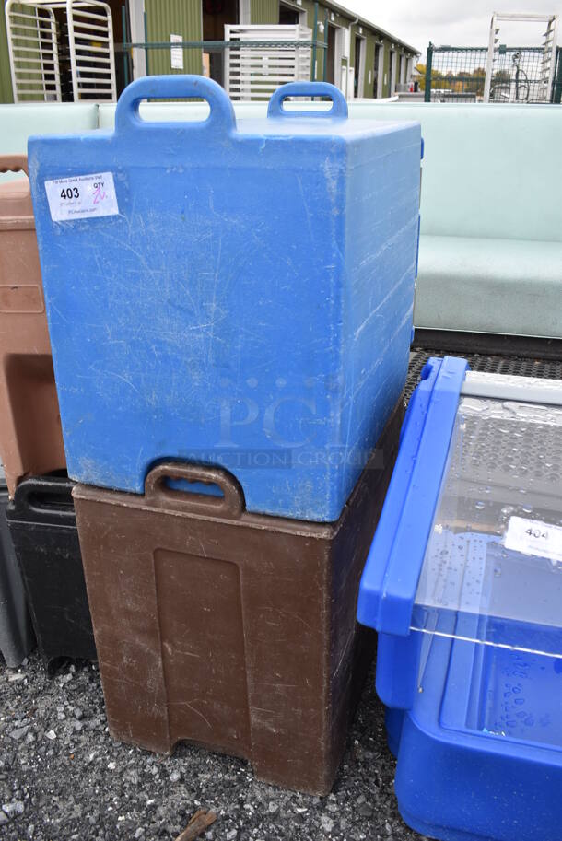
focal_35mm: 32
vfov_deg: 59.5
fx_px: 736
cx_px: 281
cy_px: 420
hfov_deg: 41.8
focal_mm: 21
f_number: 5.6
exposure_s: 1/250
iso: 200
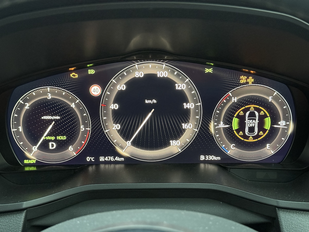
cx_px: 154
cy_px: 116
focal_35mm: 48
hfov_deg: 39.7
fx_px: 428
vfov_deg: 30.3
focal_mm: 6.76
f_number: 1.78
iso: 500
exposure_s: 1/39
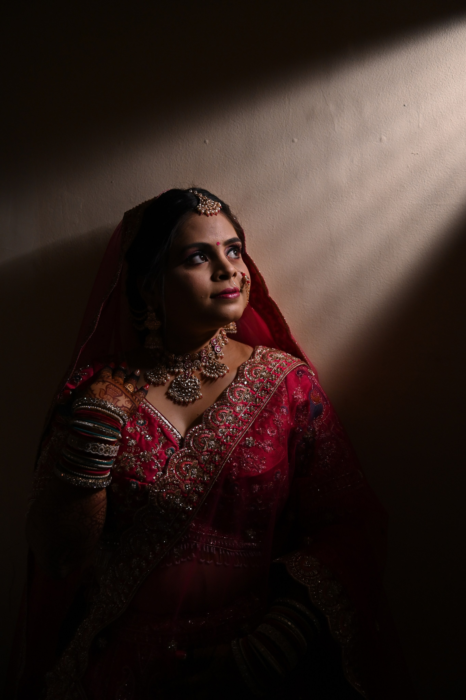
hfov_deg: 35.9
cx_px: 233
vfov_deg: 51.9
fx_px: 719
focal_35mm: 37
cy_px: 350
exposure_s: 1/200
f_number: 2.8
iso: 2500
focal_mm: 37
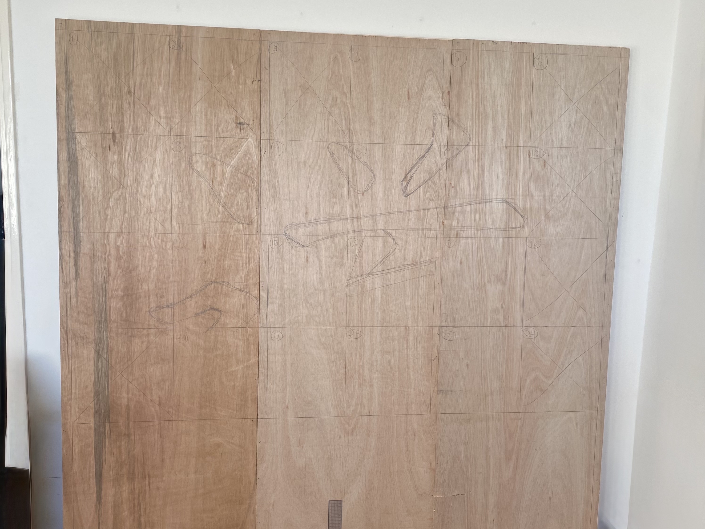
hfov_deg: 52.6
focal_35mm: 35
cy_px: 274
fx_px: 713
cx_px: 352
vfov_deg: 40.7
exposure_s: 1/152
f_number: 1.8
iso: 32
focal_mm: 4.25
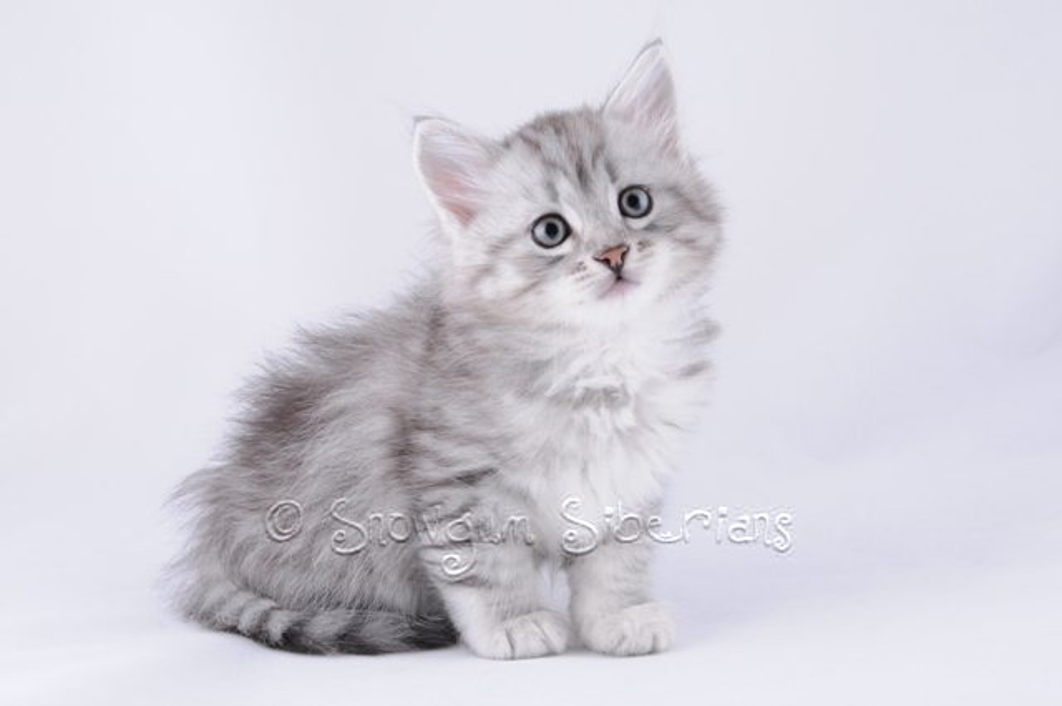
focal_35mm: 63
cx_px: 531
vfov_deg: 21.5
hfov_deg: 31.9
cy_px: 353
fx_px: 1856
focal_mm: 42
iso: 200
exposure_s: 1/125
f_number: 16
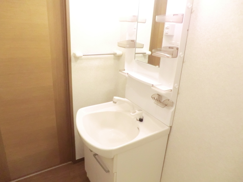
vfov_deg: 56.8
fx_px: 168
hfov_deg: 71.6
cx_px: 122
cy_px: 91
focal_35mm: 24
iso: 800
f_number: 3.2
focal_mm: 4.3
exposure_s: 1/40
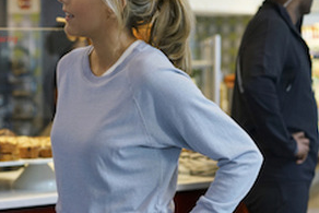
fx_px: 1303
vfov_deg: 9.3
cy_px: 113
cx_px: 10
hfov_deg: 13.8
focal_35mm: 147
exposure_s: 1/100
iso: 1000
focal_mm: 55
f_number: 2.8
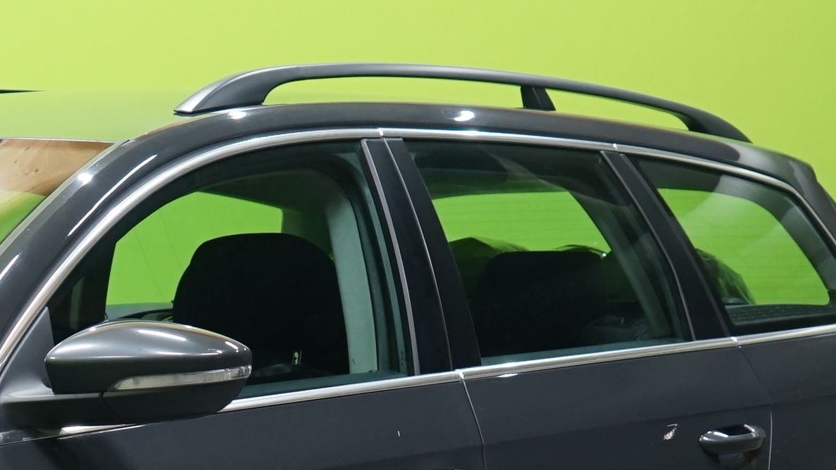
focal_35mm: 132
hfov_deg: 15.5
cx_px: -248
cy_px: 417
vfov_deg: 9.2
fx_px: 2926
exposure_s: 1/20
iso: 800
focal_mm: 38
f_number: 5
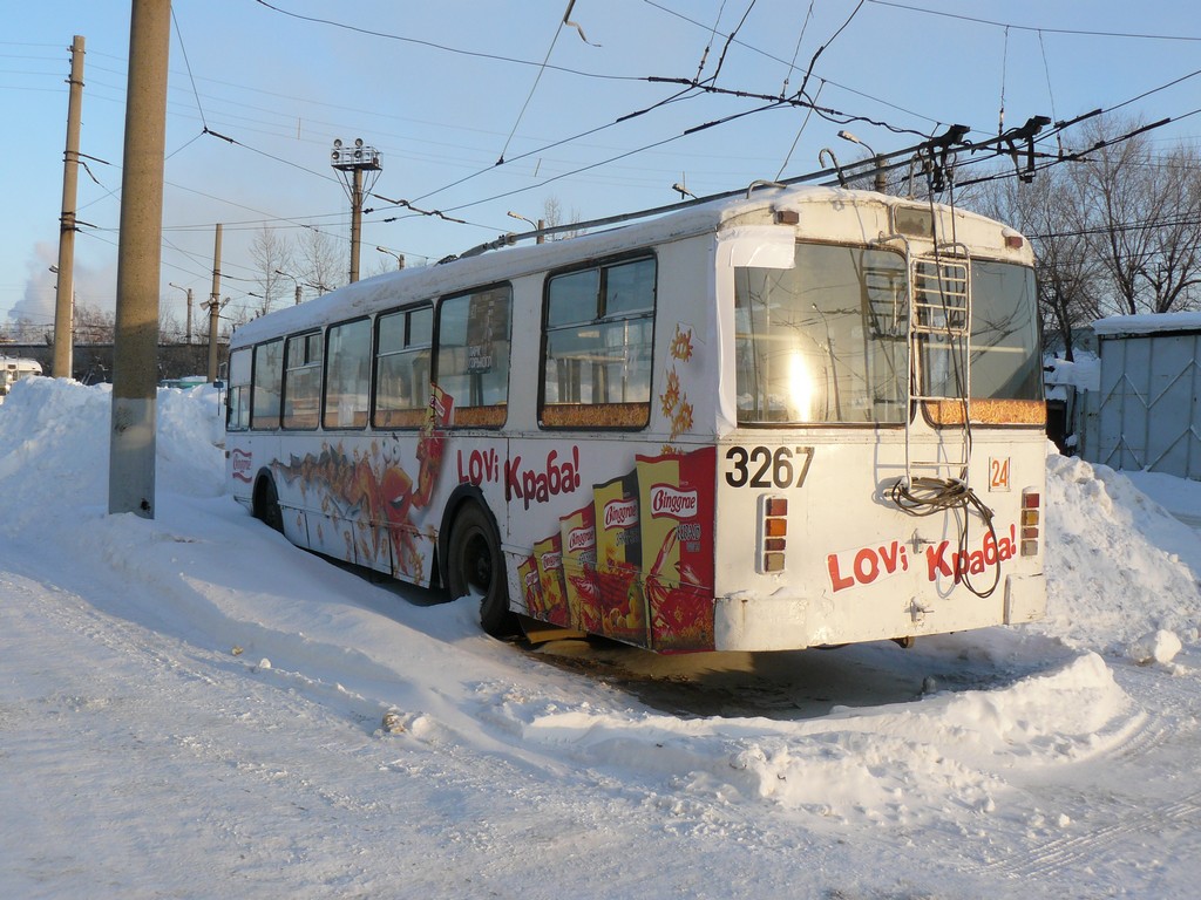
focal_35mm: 36
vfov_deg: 39.7
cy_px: 450
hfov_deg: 51.4
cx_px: 600
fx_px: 1249
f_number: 5
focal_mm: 6
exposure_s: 1/200
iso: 100
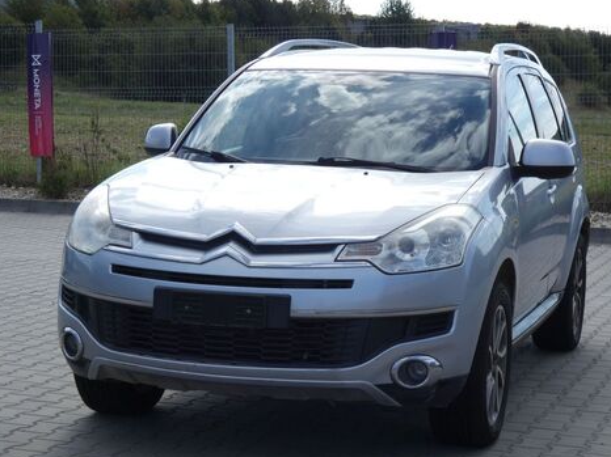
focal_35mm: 87
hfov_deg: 22.5
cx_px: 315
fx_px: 1535
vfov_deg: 17.0
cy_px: 232
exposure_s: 1/320
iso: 80
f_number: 5.6
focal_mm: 14.8
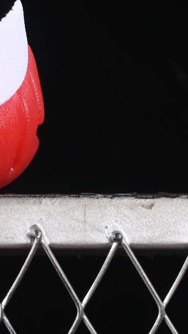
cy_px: -106
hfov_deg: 3.5
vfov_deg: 6.3
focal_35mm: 340
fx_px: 3011
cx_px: -447
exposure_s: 1/50
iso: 160
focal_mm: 50
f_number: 6.3
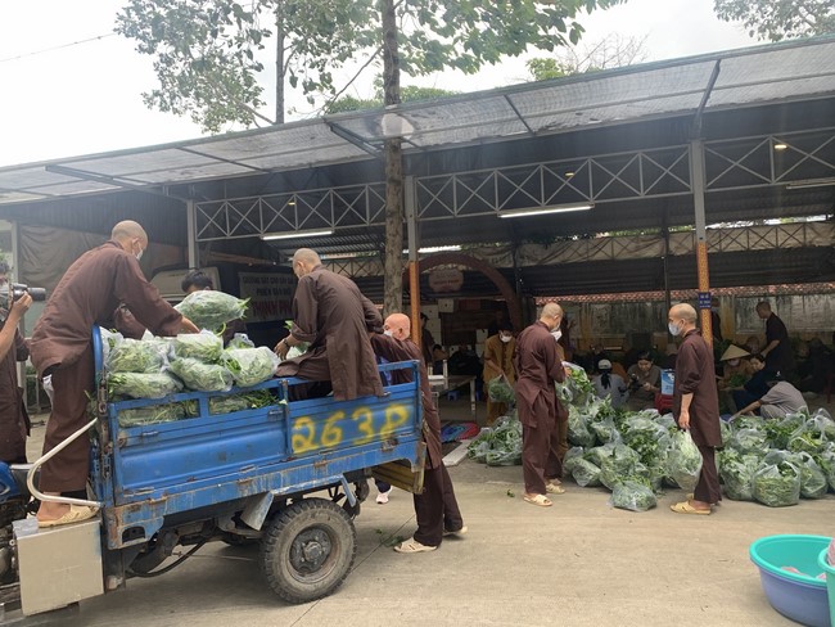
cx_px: 418
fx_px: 627
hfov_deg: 67.3
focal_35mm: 26
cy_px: 314
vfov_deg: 53.1
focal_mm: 4.25
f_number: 1.8
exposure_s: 1/148
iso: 25
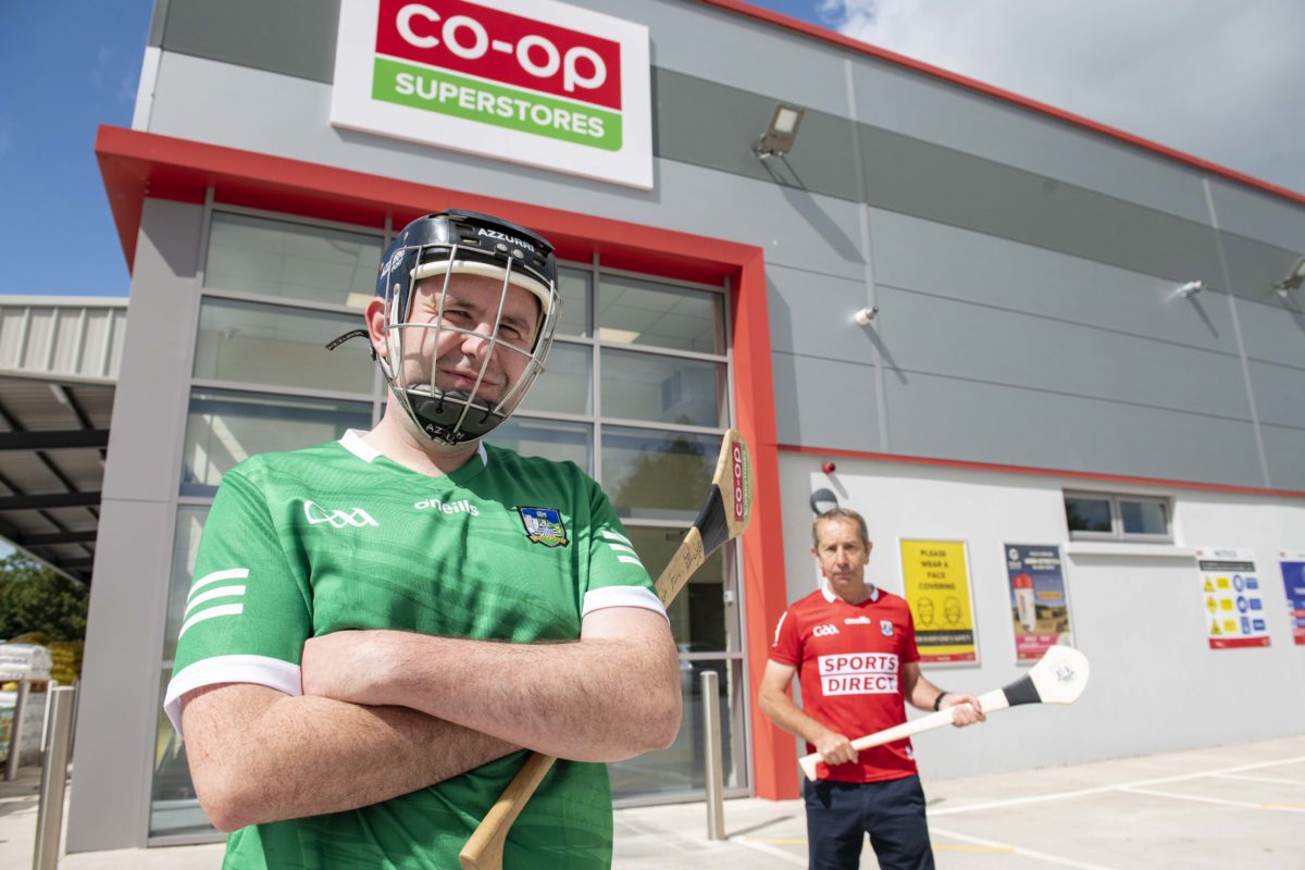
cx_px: 652
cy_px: 435
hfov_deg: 73.7
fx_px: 870
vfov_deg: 53.1
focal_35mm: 24
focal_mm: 24
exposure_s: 1/2000
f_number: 7.1
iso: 400
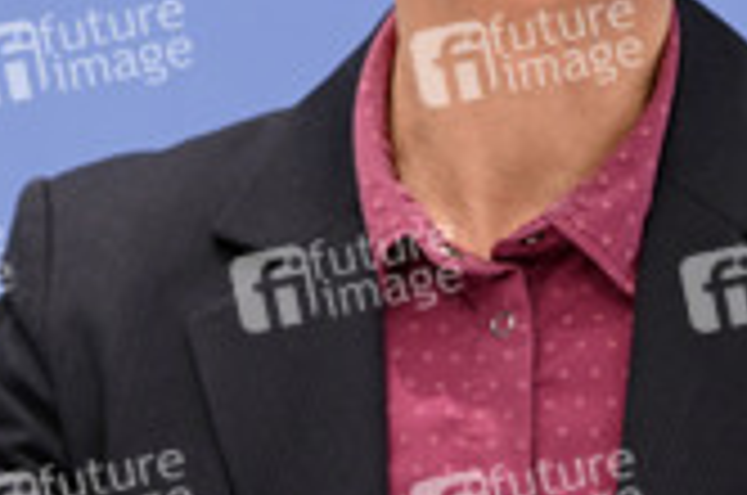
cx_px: 407
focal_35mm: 332
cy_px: -58
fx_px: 6876
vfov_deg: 4.1
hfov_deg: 6.2
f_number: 5
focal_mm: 122
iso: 3200
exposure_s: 1/400
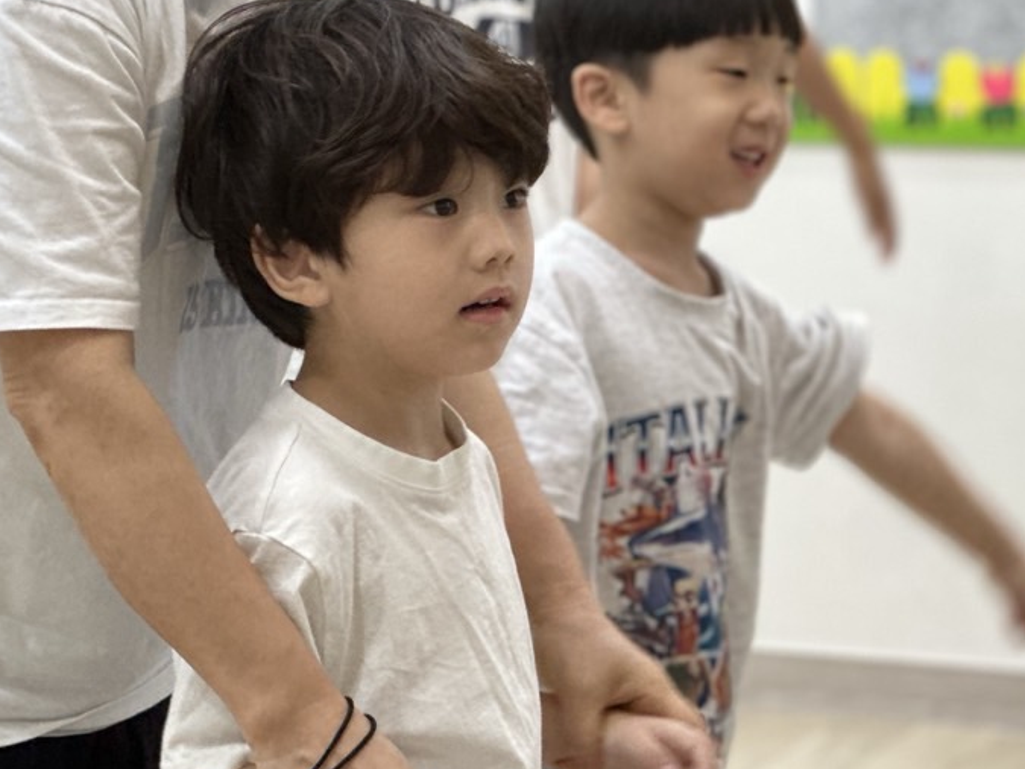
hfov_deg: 13.5
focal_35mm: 146
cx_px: 486
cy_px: 299
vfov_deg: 10.2
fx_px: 4322
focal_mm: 9
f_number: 2.8
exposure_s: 1/40
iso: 125
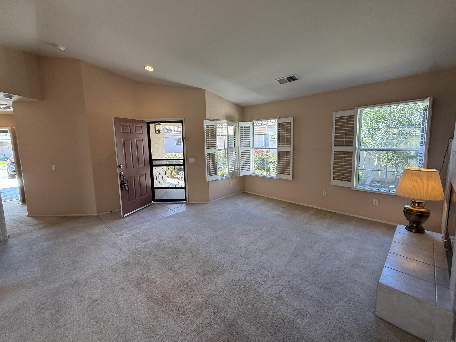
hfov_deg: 98.1
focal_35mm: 15
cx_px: 219
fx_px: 198
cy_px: 163
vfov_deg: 81.7
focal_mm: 2.22
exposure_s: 1/120
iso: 100
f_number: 2.2
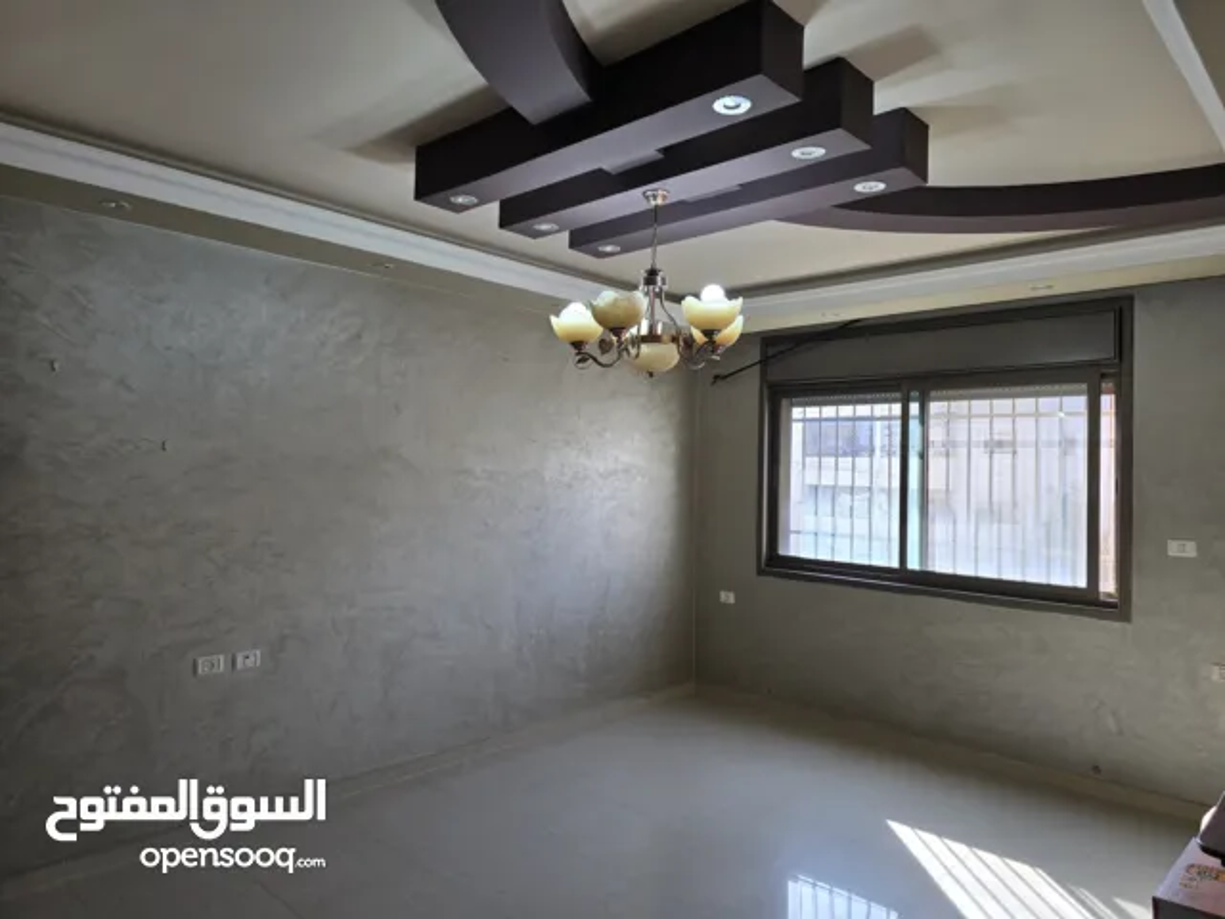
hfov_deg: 73.9
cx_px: 612
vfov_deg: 58.9
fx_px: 814
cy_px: 460
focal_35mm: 23
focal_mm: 6.3
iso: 32
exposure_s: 1/180
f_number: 1.7
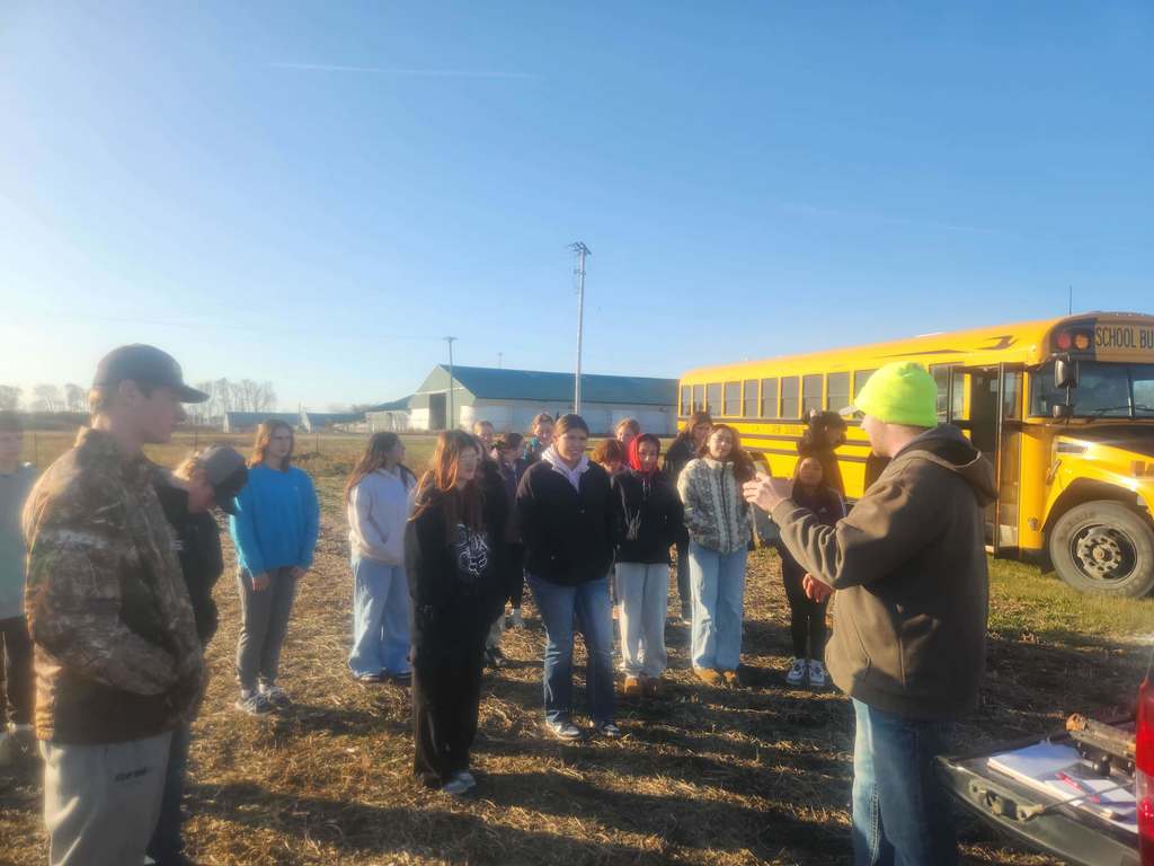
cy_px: 433
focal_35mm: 23
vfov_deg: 58.9
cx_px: 577
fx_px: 767
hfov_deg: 73.9
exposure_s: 1/773
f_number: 1.8
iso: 20
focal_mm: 5.4
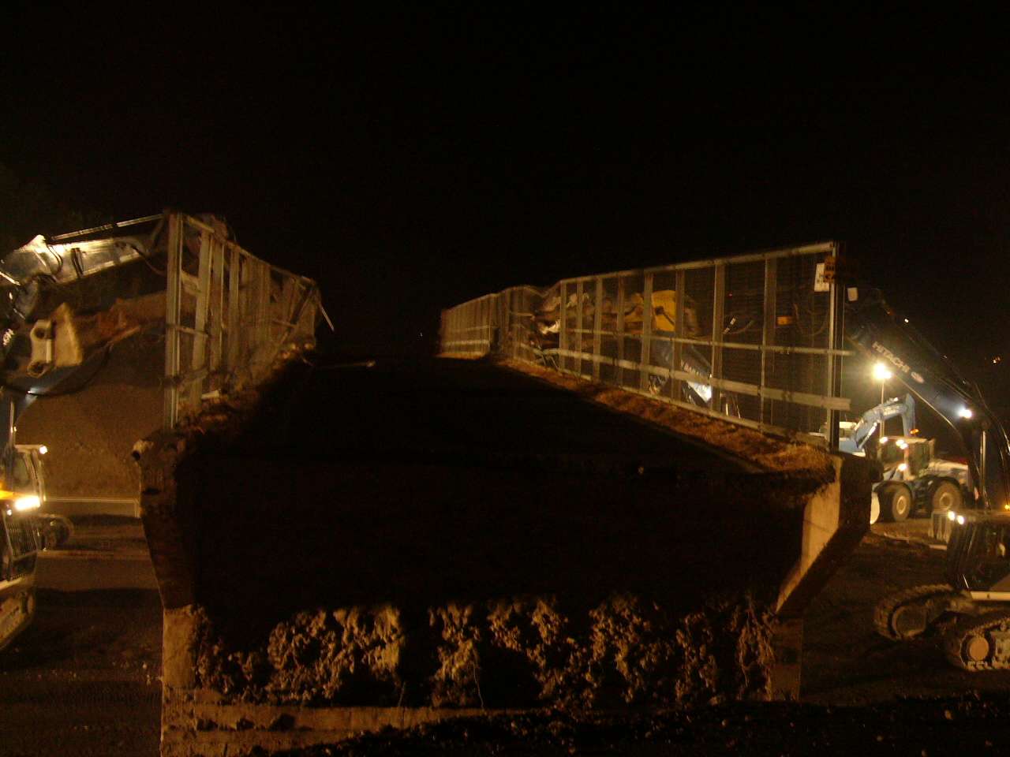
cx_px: 505
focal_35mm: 46
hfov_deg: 41.2
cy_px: 378
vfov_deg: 31.5
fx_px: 1342
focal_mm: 7.6
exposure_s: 1/8
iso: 200
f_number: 3.2
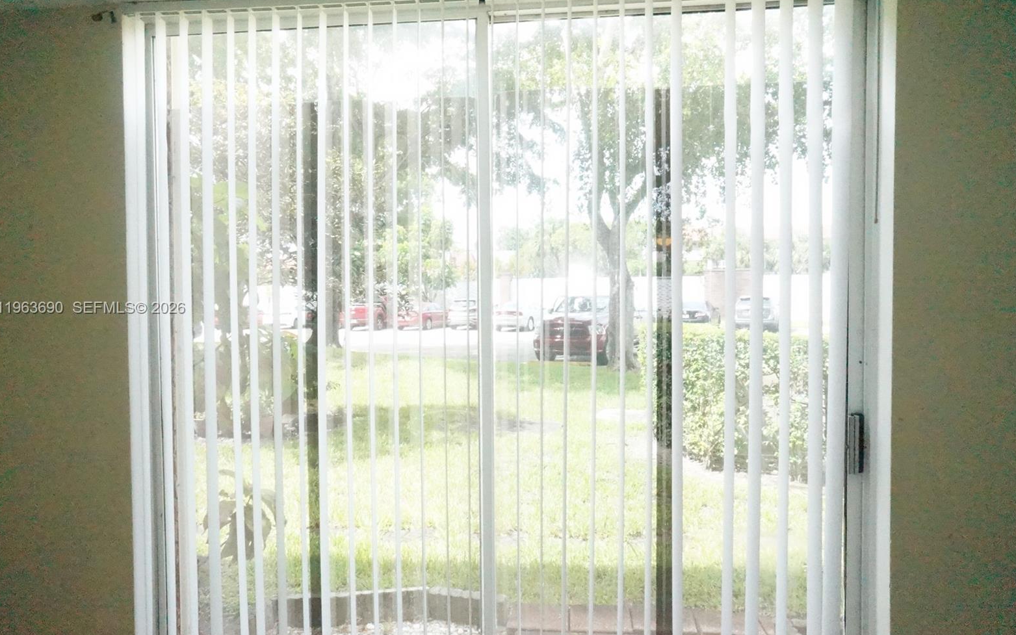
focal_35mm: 25
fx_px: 692
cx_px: 502
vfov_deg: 49.3
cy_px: 309
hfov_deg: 72.5
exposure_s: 1/160
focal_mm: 16
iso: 16000
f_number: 22
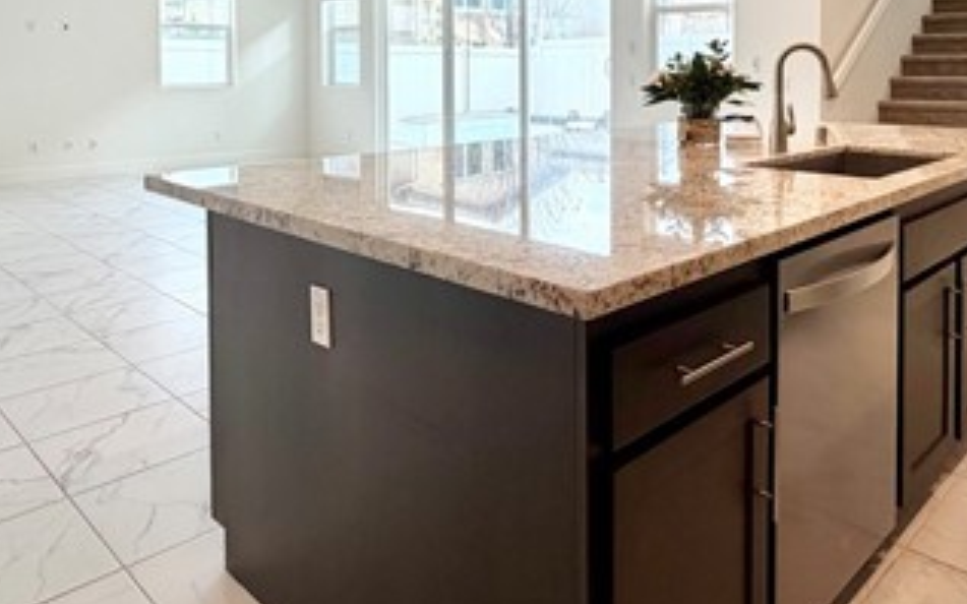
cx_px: 586
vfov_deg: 39.4
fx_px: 790
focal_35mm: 30
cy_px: 85
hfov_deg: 62.3
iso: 64
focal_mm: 2.22
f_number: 2.2
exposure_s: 1/120
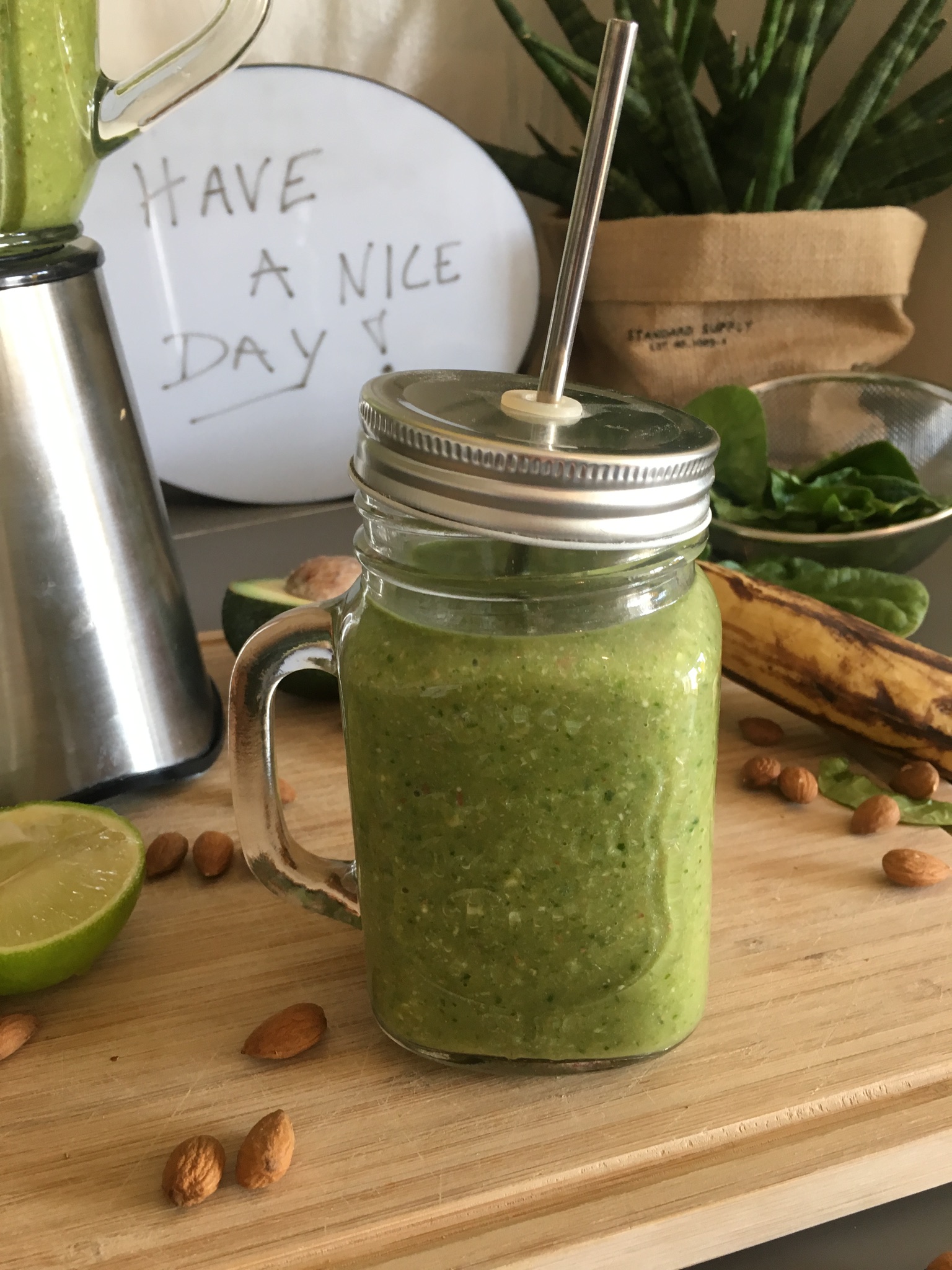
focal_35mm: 29
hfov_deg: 48.2
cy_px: 635
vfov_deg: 61.7
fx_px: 1063
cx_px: 476
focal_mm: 4.15
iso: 100
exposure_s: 1/33
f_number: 2.2
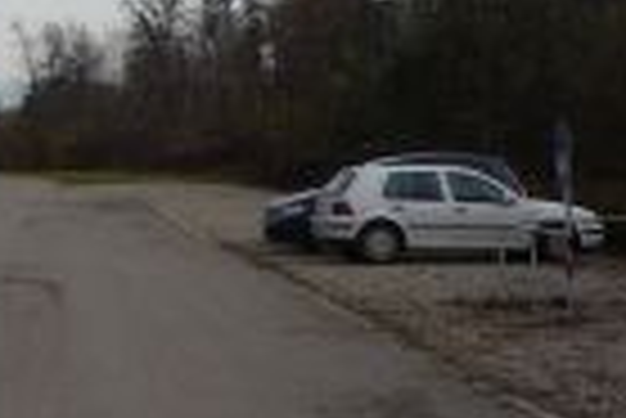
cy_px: 76
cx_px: -284
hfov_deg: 16.4
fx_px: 2002
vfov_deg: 11.9
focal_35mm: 115
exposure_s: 1/400
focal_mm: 5.2
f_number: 4.5
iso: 100
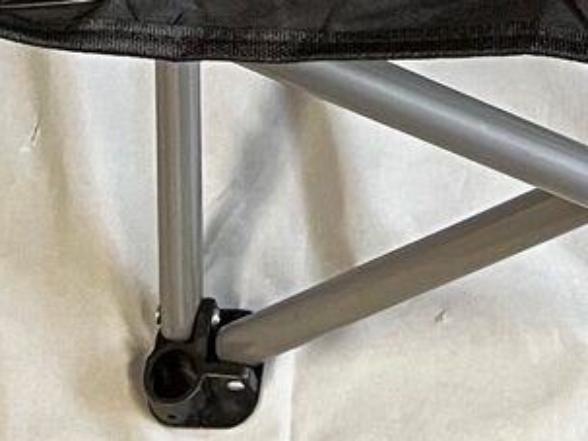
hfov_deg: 11.3
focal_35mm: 173
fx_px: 2937
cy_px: -1123
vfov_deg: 7.1
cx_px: 627
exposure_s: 1/87
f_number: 1.6
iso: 125
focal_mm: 5.1
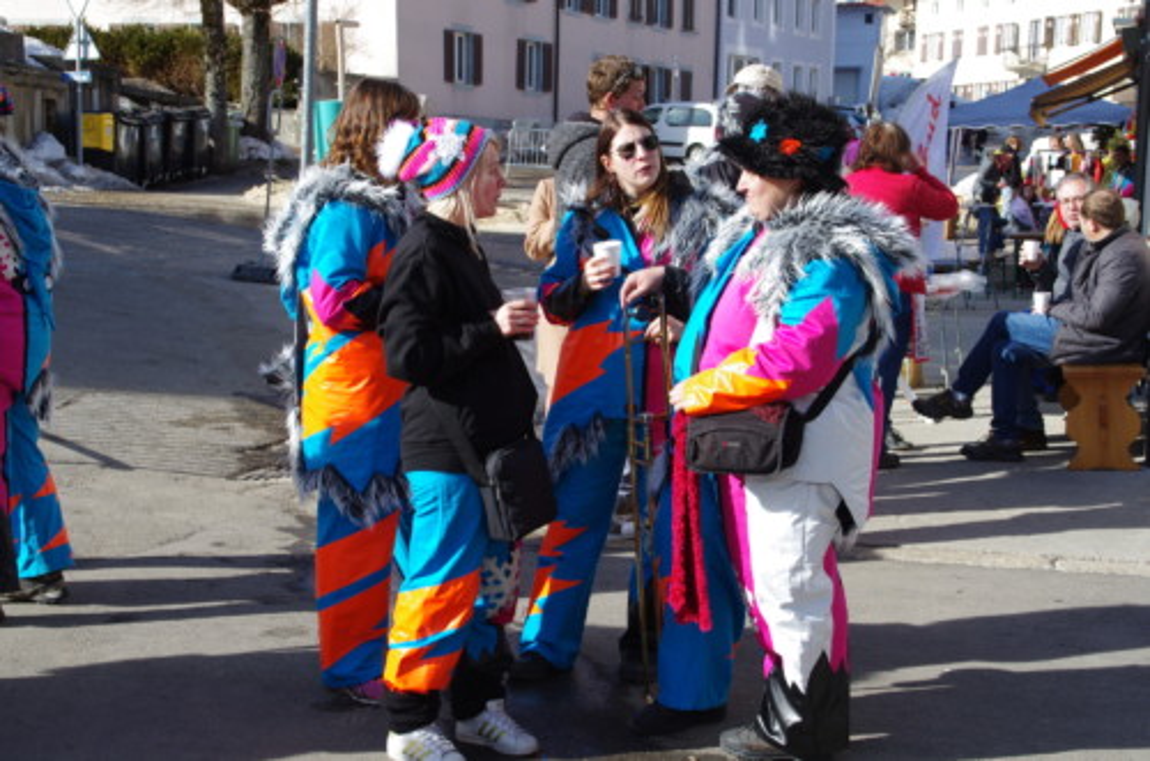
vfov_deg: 18.8
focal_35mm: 72
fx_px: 2295
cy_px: 380
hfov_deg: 28.1
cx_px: 575
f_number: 11
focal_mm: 48
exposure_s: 1/200
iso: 200
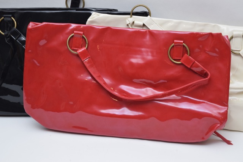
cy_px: 81
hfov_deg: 24.6
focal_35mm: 82
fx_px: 557
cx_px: 122
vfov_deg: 16.6
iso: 800
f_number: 5.6
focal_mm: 55
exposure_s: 1/125
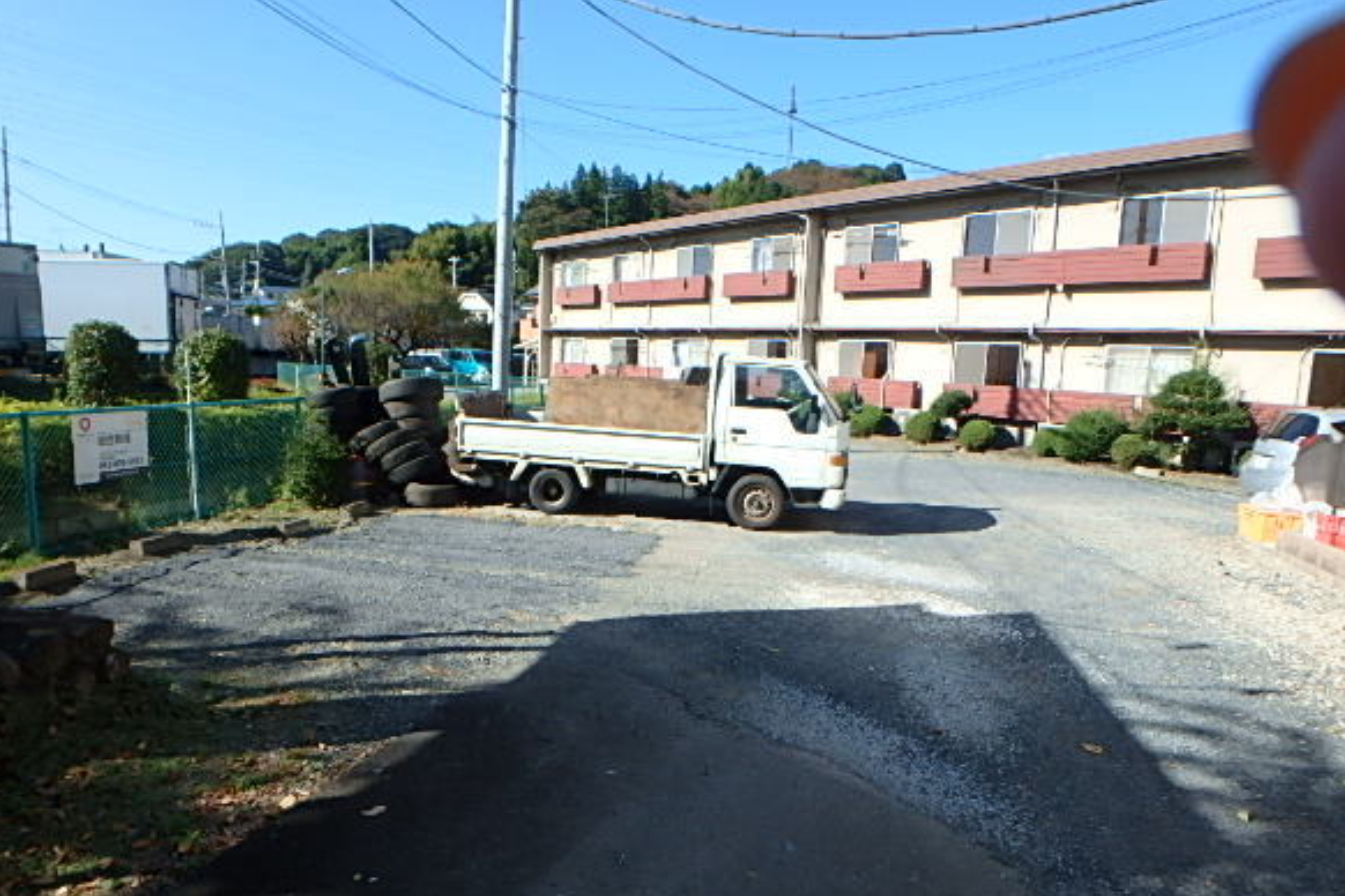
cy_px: 499
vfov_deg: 53.0
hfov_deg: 73.6
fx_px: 897
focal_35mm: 24
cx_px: 612
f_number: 3.5
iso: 125
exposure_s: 1/640
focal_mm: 3.7
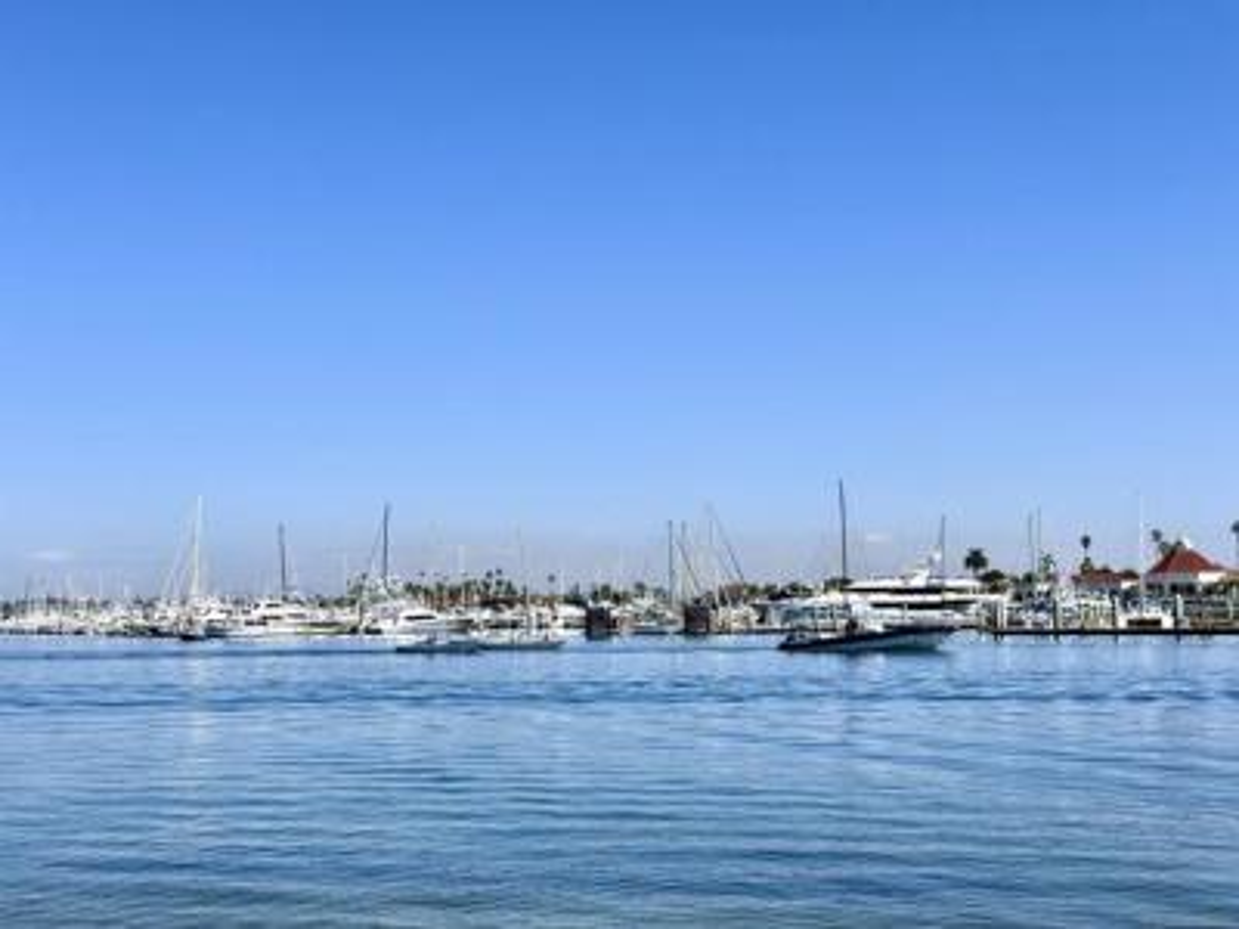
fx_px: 1718
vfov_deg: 30.3
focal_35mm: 48
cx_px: 620
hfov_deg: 39.7
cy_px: 464
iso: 64
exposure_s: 1/5208
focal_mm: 6.76
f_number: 1.78
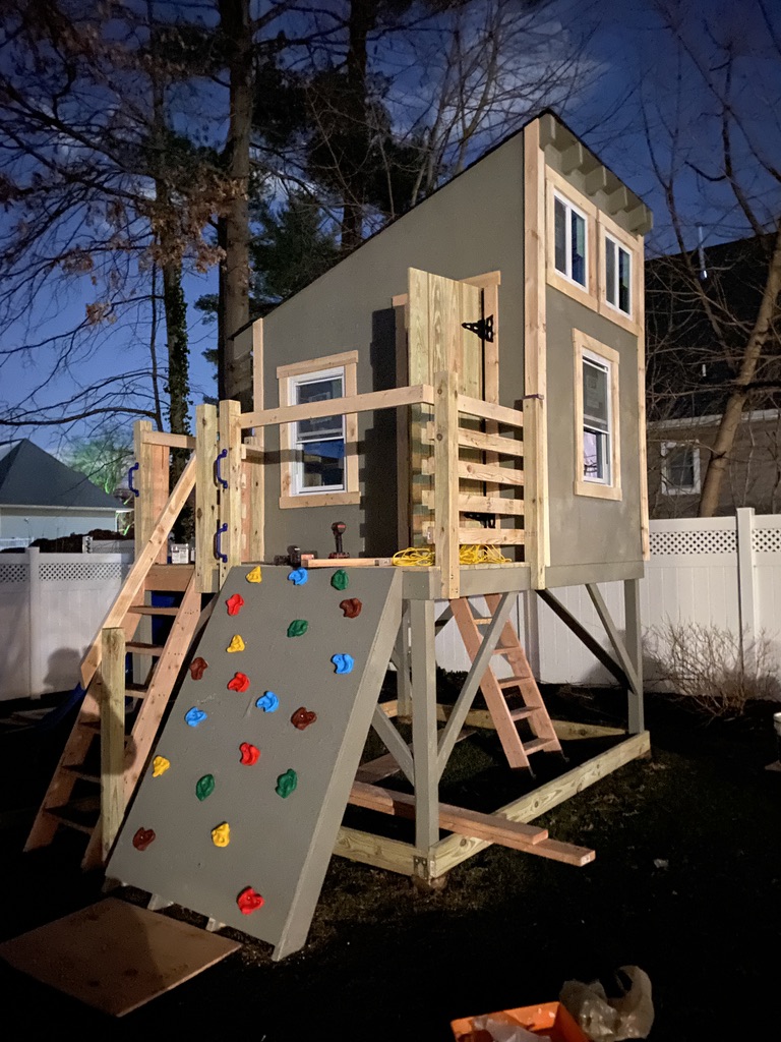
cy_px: 521
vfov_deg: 67.3
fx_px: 782
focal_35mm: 26
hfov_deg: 53.1
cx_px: 390
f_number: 1.8
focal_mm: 4.25
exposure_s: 1/2
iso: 1600
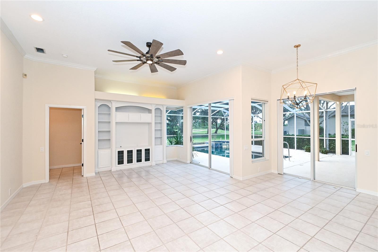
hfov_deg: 100.4
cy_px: 126
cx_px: 189
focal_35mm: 15
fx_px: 157
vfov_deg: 77.3
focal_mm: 10
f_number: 7.1
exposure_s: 1/80
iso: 800
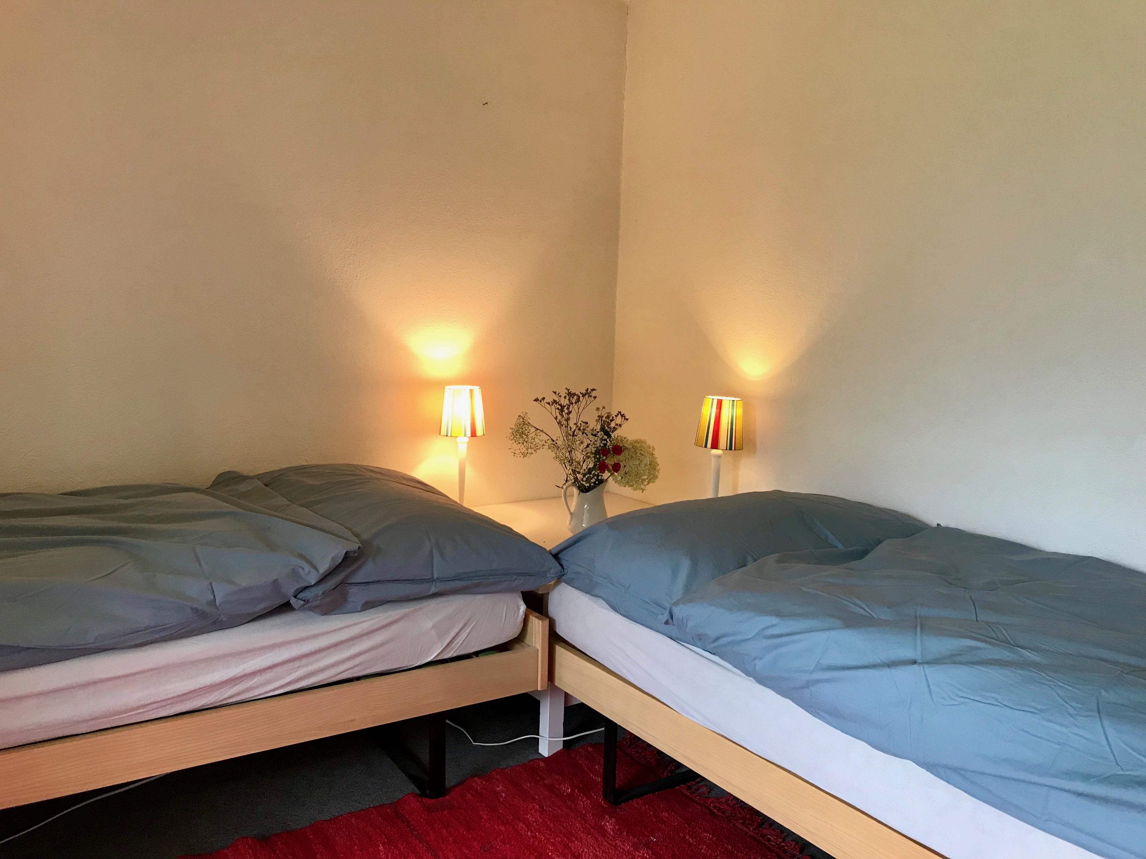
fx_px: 927
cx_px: 573
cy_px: 430
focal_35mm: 28
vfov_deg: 49.7
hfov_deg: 63.4
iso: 32
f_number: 1.8
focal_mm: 3.99
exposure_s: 1/33
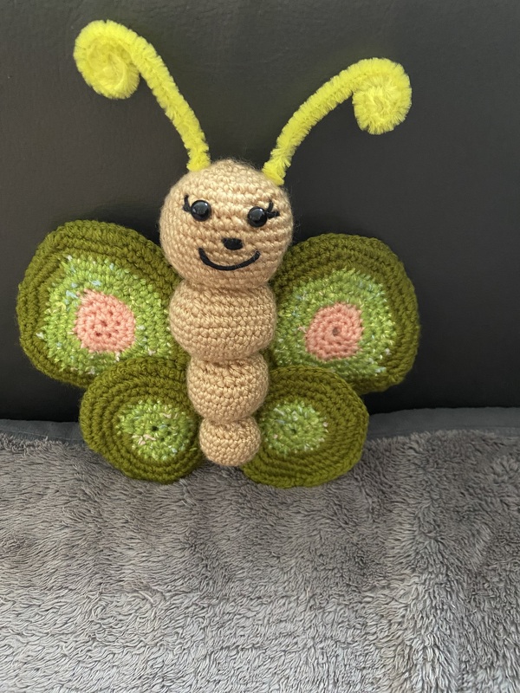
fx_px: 521
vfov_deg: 67.3
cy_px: 346
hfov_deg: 53.1
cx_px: 260
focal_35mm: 26
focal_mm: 4.25
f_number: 1.8
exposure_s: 1/25
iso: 800
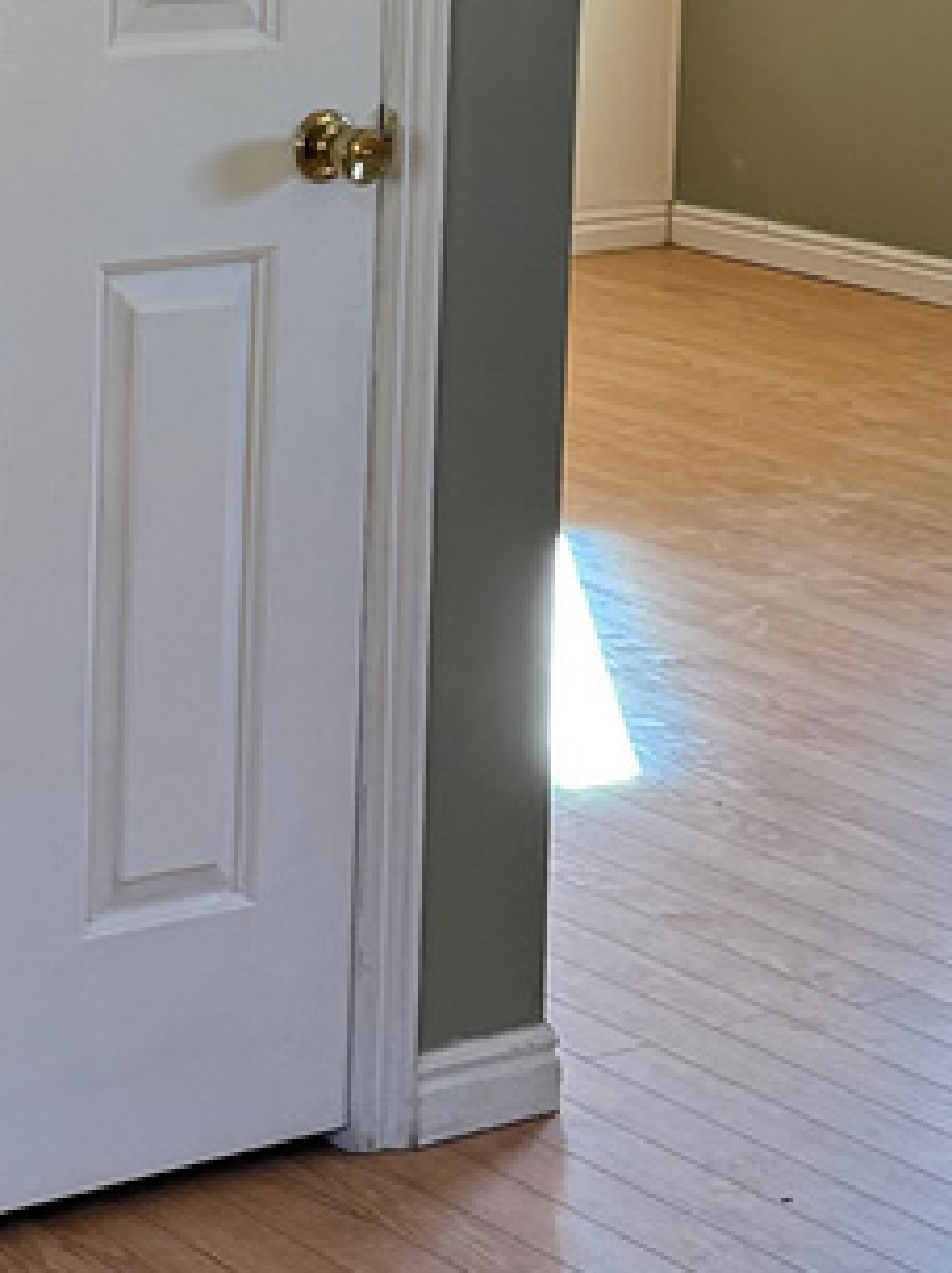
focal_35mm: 121
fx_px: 4446
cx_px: -50
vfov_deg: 16.1
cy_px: 138
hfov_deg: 12.1
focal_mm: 6.76
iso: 200
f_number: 1.78
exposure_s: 1/120
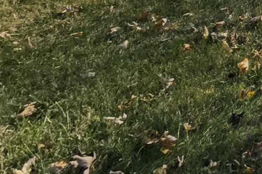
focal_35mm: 74
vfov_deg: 13.5
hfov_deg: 13.9
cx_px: 678
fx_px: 538
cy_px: -241
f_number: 2.2
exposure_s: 1/2565
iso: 50
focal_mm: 2.2
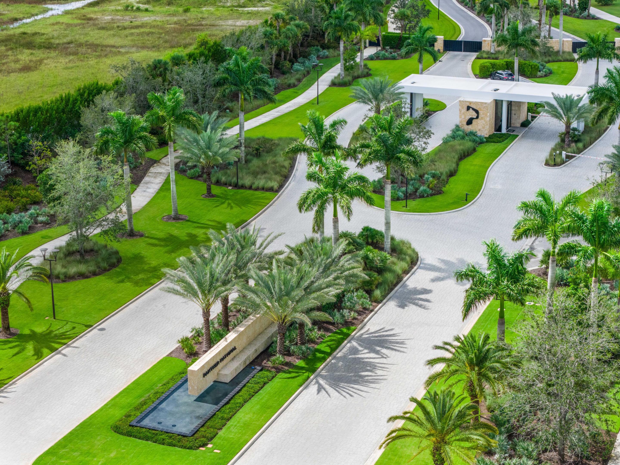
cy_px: 232
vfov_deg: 21.0
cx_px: 310
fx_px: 1254
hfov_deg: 27.8
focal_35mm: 70
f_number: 2.8
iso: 100
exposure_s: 1/800
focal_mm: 19.35
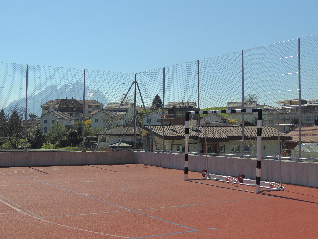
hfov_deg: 38.2
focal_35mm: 50
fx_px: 459
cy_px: 120
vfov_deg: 29.1
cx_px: 159
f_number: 3.6
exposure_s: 1/1250
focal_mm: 8.9
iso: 100
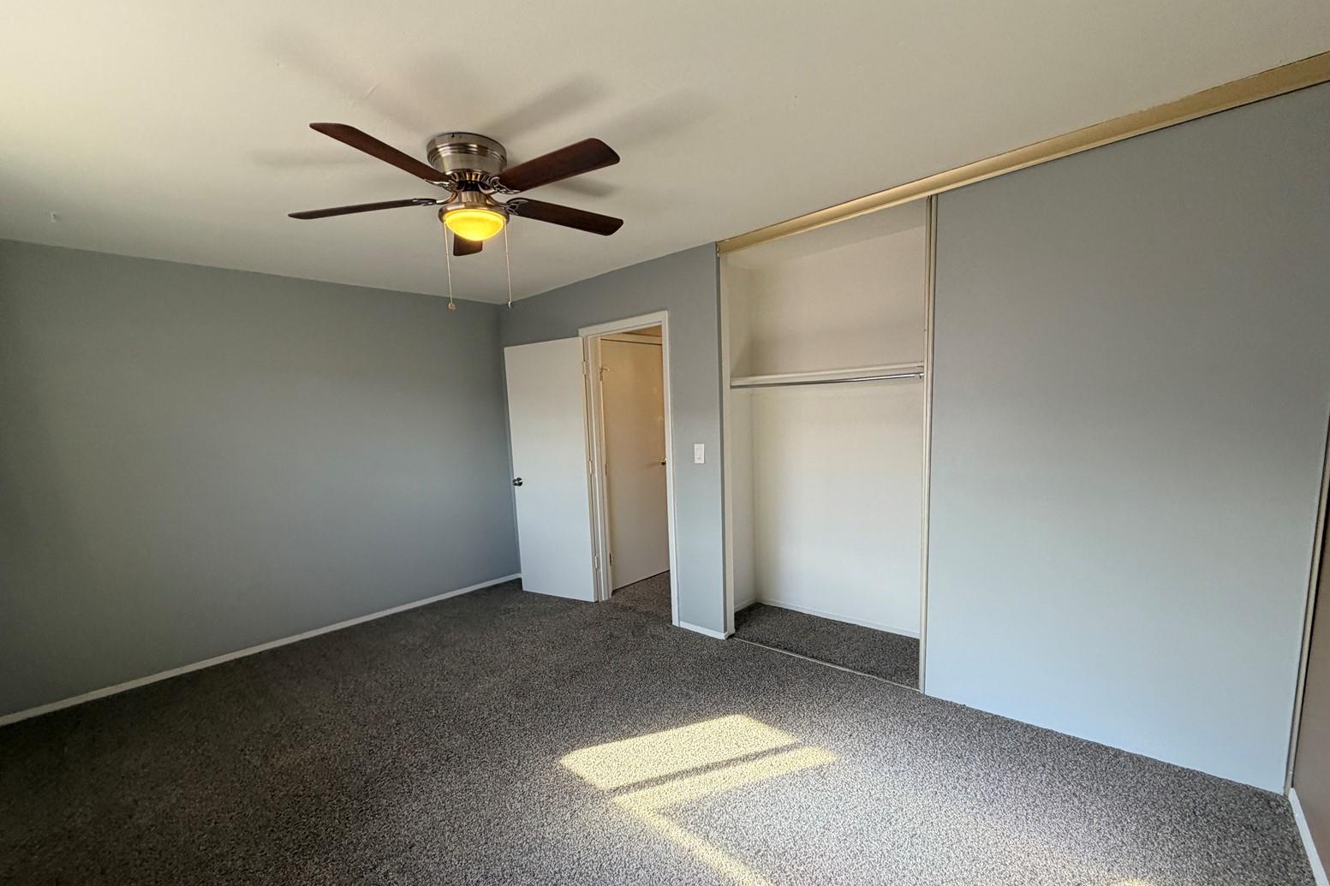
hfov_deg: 100.4
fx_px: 554
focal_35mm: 15
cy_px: 490
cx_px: 651
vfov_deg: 77.1
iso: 200
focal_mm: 2.22
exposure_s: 1/121
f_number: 2.2
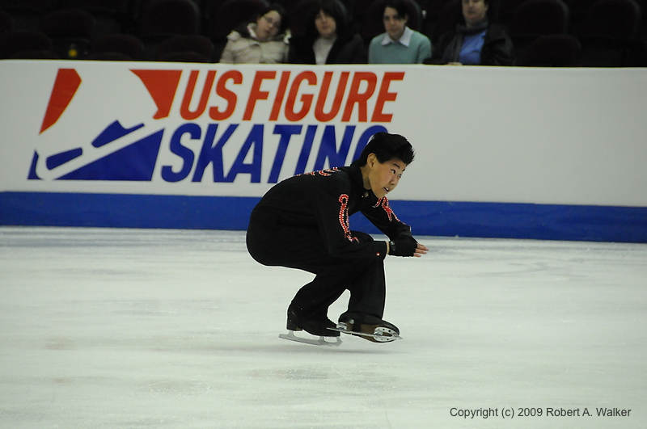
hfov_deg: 6.9
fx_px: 5384
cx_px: 324
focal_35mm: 300
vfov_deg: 4.6
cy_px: 214
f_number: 5.6
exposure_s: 1/1000
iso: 3200
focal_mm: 200
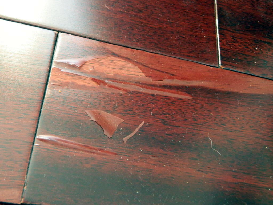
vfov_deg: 30.9
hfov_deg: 40.4
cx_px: 136
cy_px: 102
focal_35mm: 47
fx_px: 371
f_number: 3.6
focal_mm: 8.4
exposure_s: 1/10
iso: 400
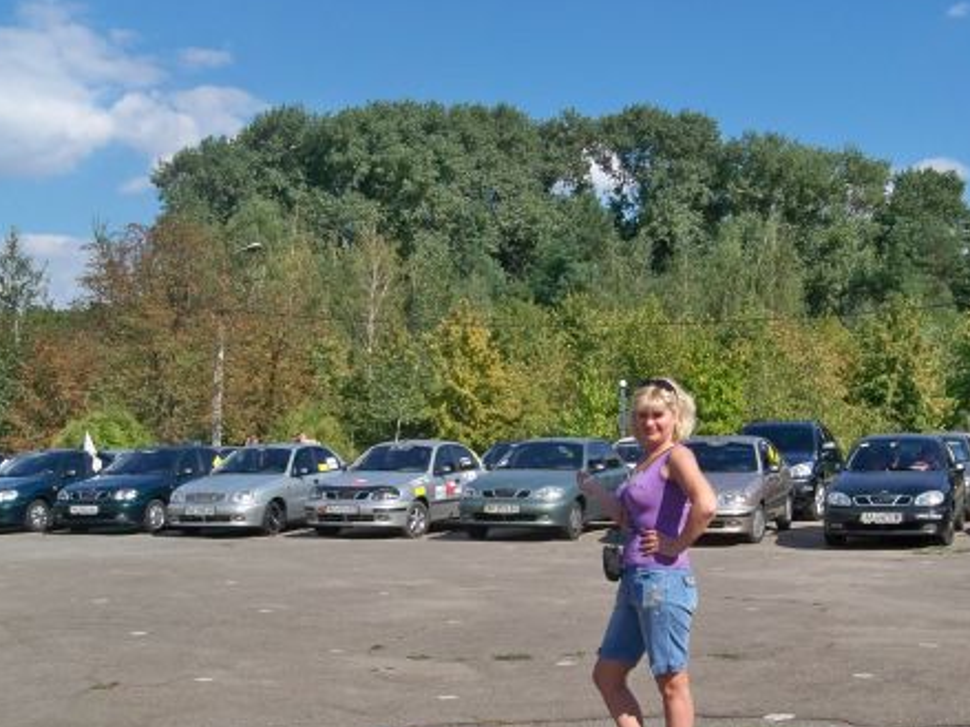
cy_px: 471
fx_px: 1429
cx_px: 672
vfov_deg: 28.4
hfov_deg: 37.0
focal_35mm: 51
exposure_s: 1/800
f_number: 3.5
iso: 100
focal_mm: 6.2
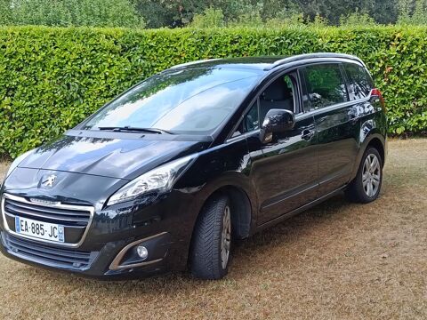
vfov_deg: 30.3
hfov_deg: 39.7
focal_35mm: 48
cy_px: 160
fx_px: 592
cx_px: 214
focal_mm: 5.24
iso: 80
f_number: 1.7
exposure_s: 1/100
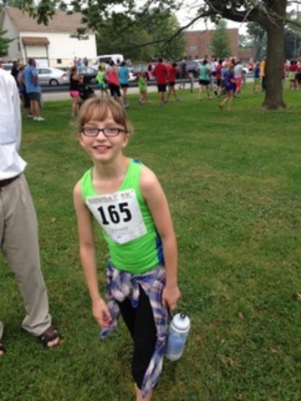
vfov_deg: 55.4
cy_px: 200
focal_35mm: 33
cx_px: 150
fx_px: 383
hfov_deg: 42.9
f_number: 2.4
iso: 50
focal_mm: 4.12
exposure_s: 1/232
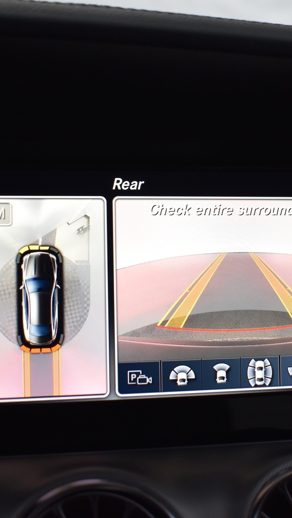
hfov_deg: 20.1
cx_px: 156
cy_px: 259
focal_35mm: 60
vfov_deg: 35.0
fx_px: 823
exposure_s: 1/60
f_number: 4
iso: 640
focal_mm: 25
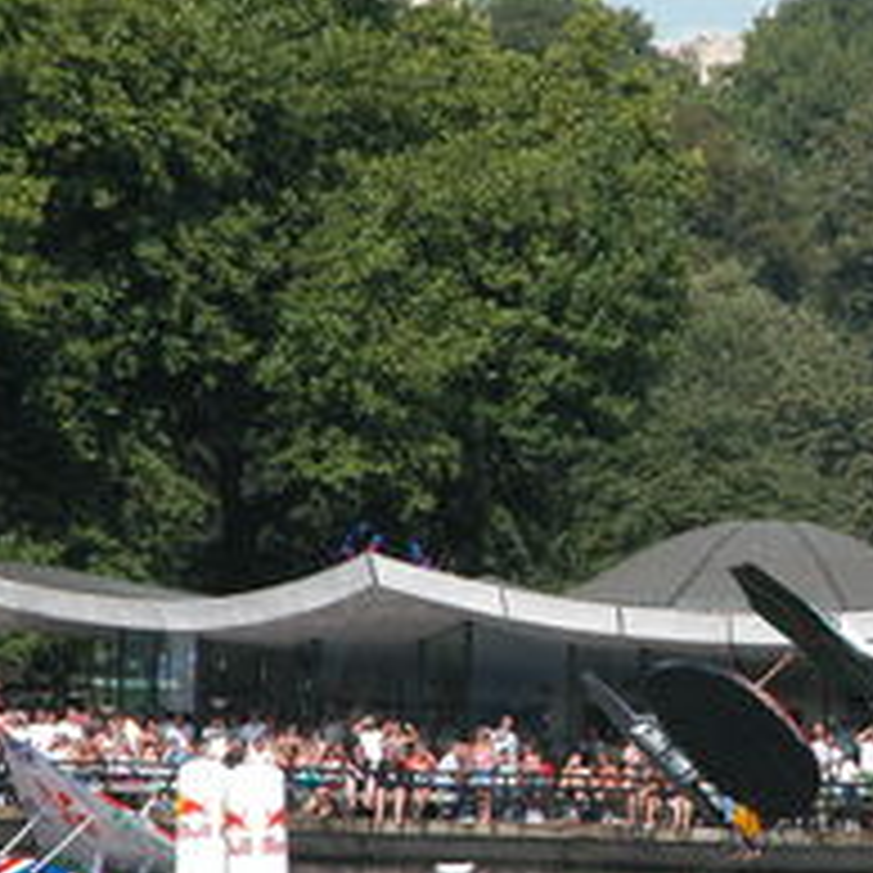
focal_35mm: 509
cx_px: 814
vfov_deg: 3.4
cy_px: 562
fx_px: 14523
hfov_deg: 3.4
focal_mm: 71.2
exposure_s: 1/334
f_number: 5.9
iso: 100
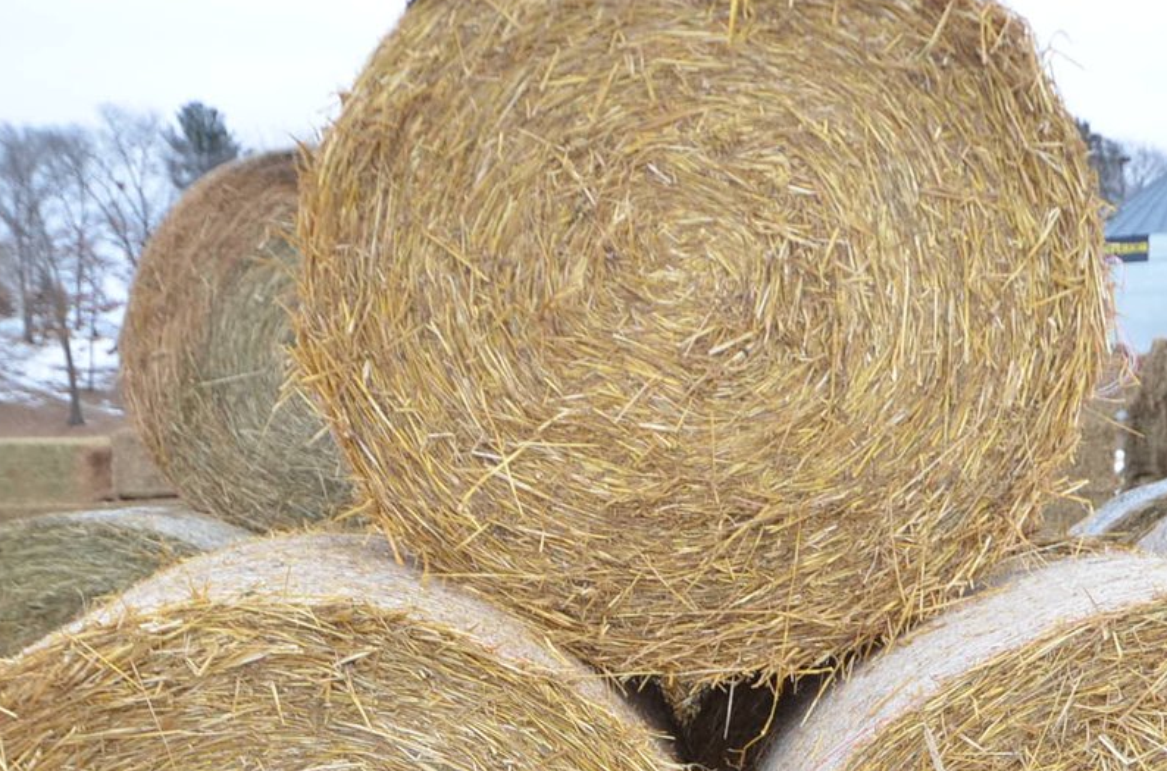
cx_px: 719
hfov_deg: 36.1
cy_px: 692
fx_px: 1781
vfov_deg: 23.8
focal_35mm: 55
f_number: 5.6
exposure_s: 1/100
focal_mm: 17
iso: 100
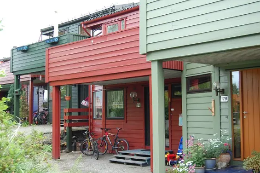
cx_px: 125
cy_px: 84
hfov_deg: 40.0
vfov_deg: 27.2
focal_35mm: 50
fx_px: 358
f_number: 5.6
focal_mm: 31
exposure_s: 1/125
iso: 280
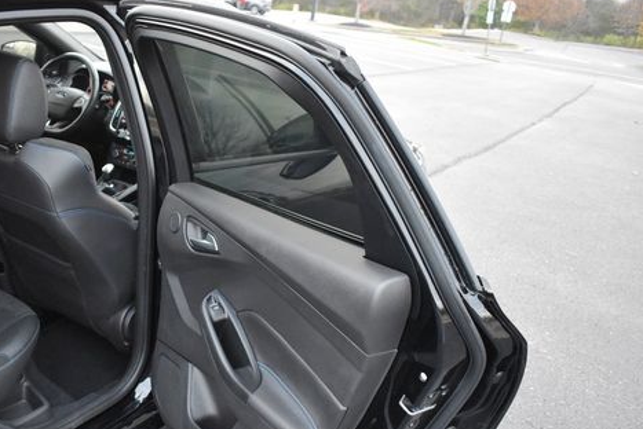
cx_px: 213
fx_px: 661
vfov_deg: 35.9
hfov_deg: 50.9
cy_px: 259
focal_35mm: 37
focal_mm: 18
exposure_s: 1/125
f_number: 3.5
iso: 2500
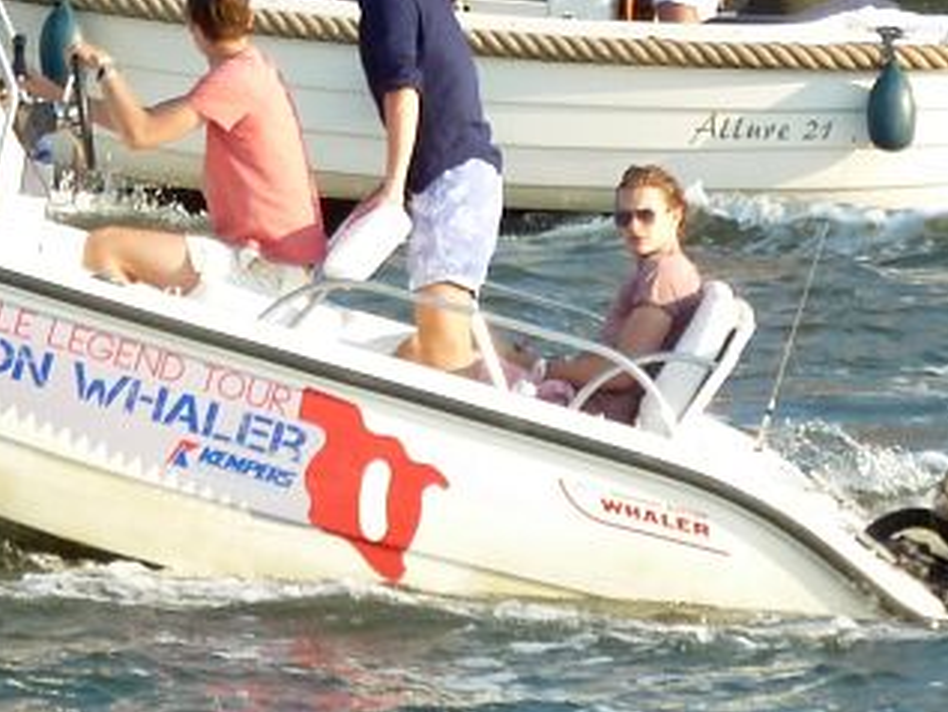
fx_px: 13972
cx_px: 398
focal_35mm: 510
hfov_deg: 3.9
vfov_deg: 2.9
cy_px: -242
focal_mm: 25.9
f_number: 4.5
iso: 160
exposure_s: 1/250
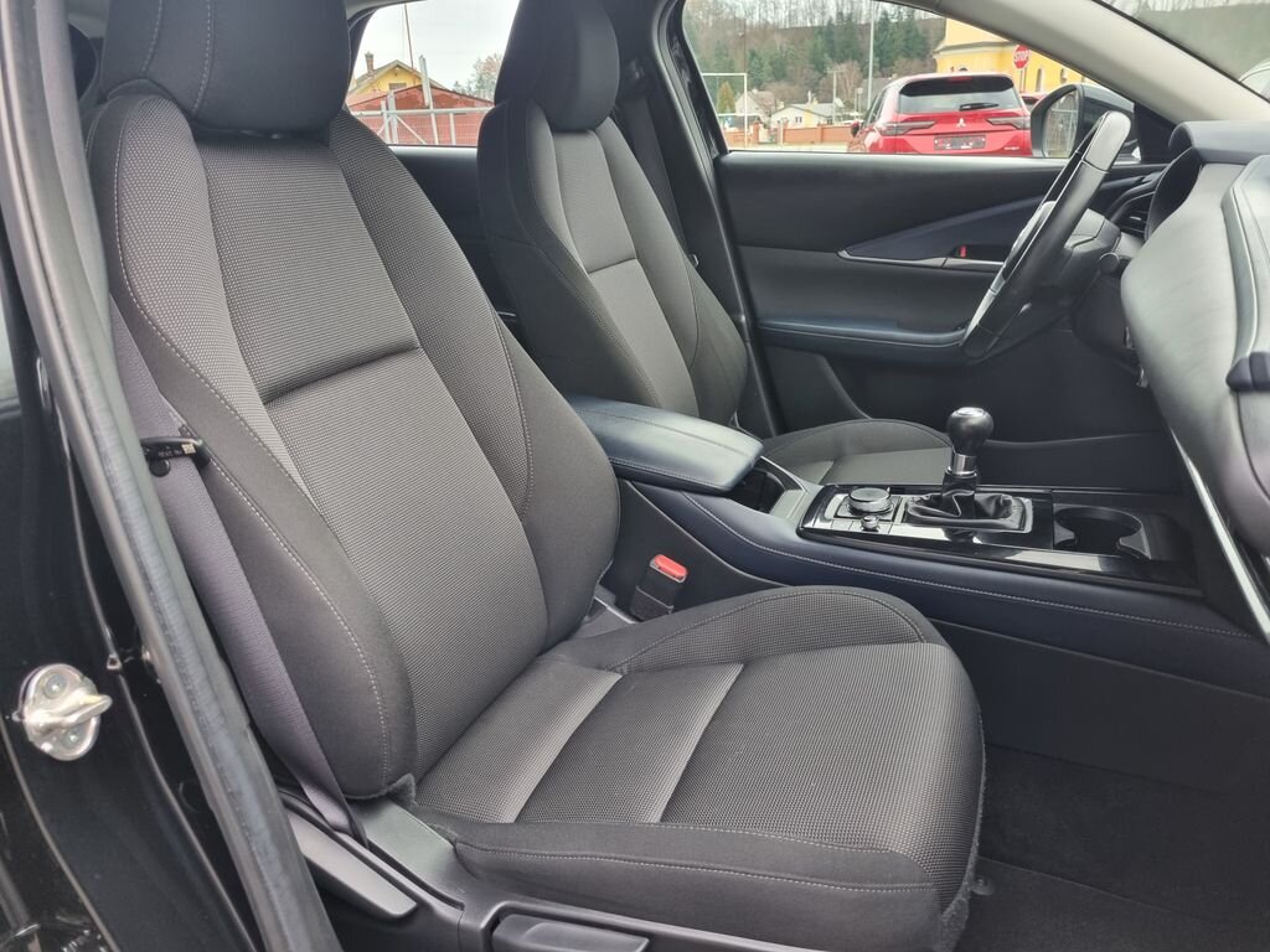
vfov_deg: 53.1
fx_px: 954
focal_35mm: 26
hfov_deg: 67.3
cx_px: 635
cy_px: 476
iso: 160
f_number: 1.8
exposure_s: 1/100
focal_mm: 5.4
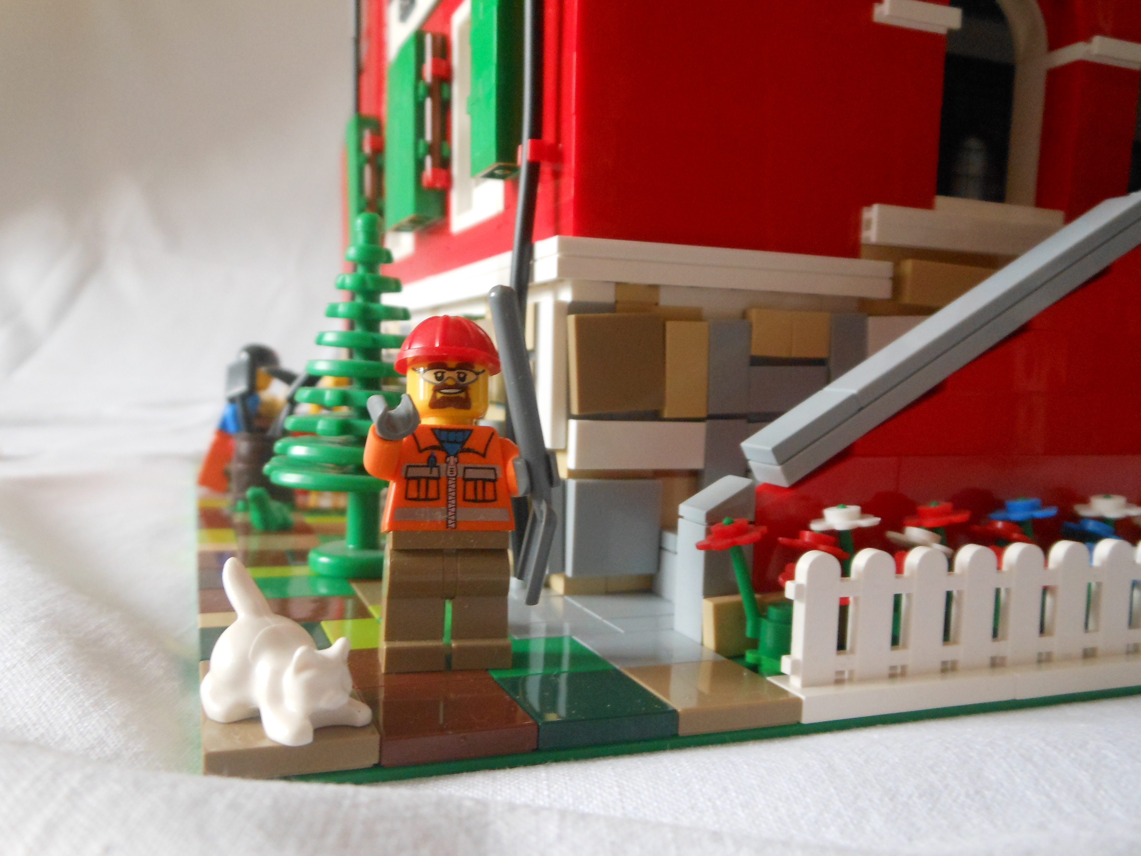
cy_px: 428
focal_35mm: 29
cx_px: 570
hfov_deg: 61.7
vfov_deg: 48.2
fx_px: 956
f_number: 3.3
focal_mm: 5.2
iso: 400
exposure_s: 1/13
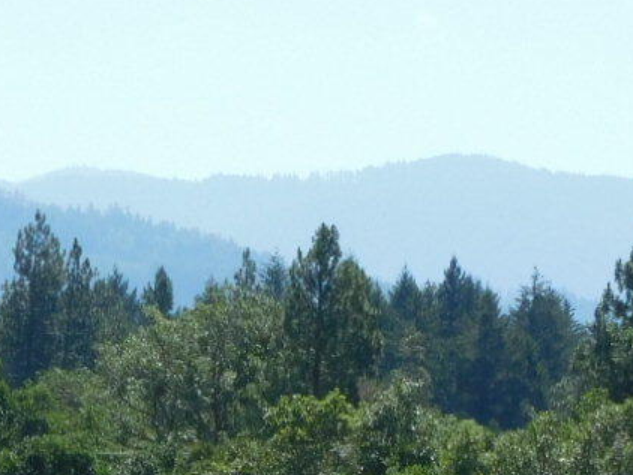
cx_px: 268
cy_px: 625
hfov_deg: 5.5
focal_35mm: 360
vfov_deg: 4.1
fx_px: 6587
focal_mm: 17
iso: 125
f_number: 4.8
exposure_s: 1/500
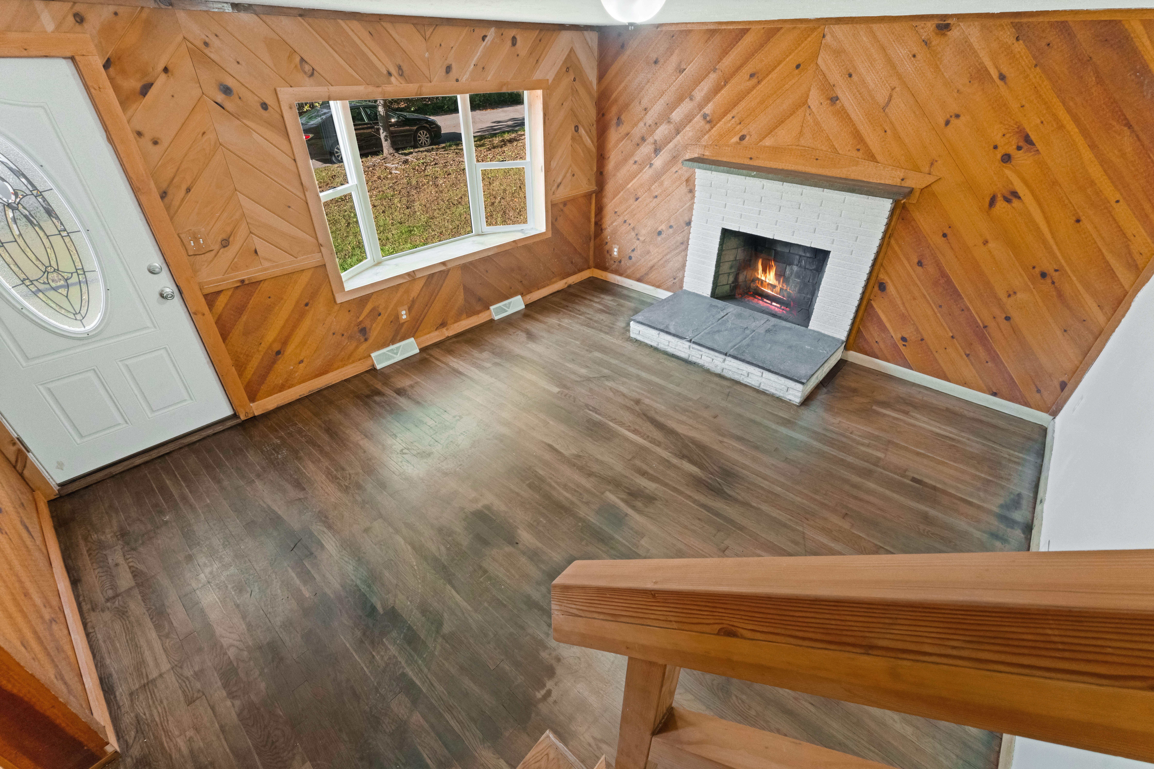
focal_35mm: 15
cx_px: 577
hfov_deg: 99.6
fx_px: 487
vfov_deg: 76.6
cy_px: 384
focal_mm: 15.2
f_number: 11
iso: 5000
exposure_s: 1/8
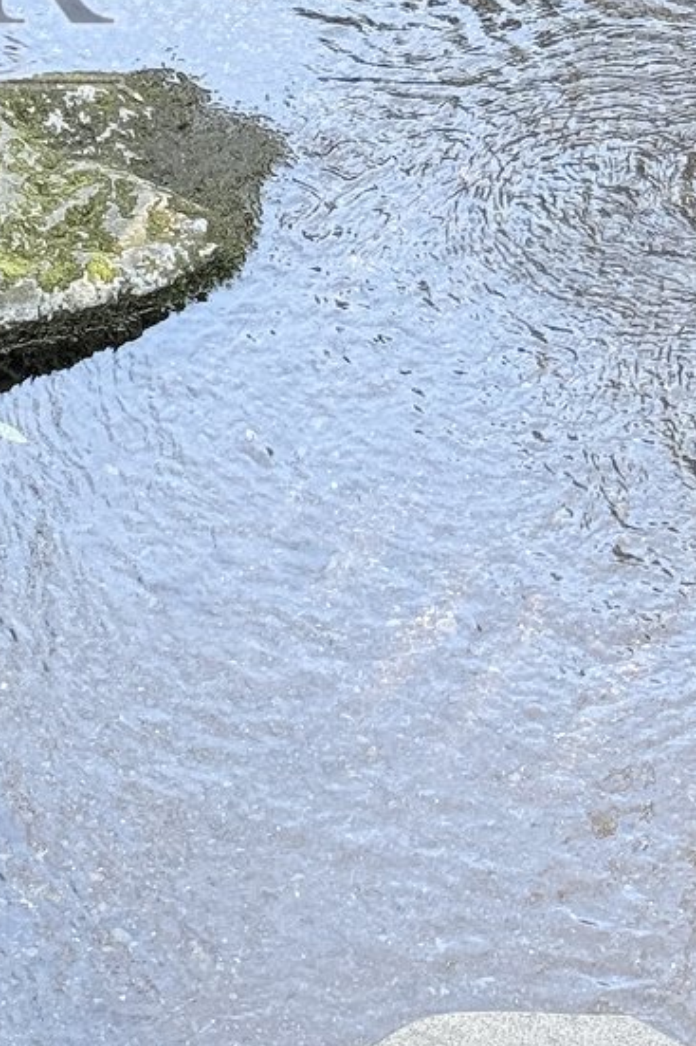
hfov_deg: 9.3
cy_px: -11
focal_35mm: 145
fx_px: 4207
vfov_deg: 13.9
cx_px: -195
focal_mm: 6.76
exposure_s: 1/103
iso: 100
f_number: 1.78
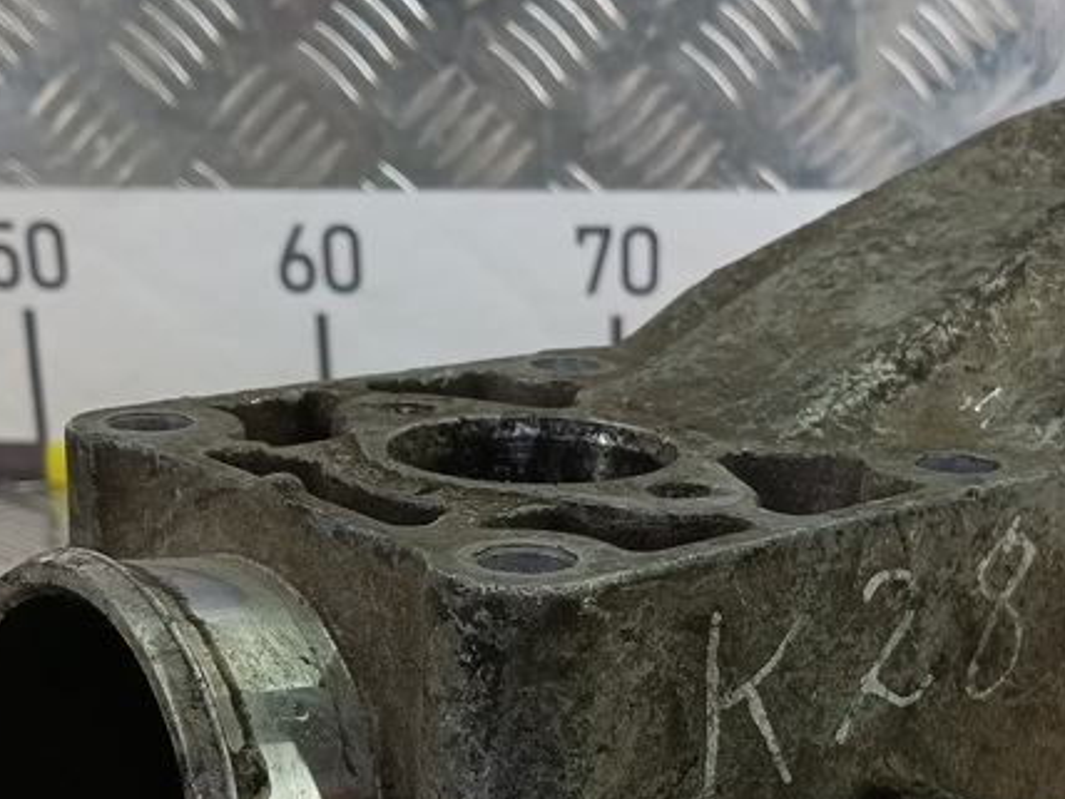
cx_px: 637
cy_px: 747
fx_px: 1692
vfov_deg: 25.6
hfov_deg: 34.8
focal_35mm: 55
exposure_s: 1/100
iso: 150
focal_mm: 4.11
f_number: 1.6
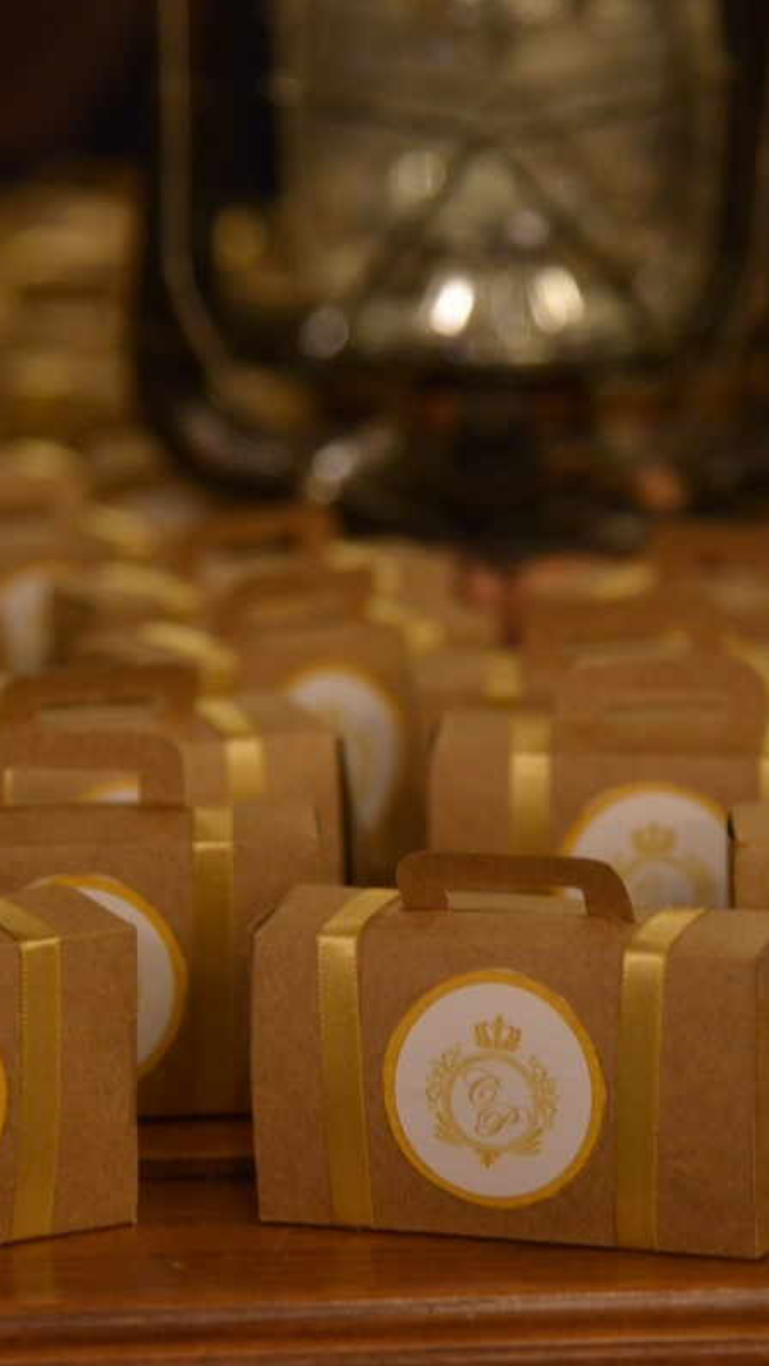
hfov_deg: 7.7
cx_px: 494
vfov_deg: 13.6
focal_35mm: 158
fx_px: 5725
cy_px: 684
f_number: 4
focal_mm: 100
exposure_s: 1/60
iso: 3200
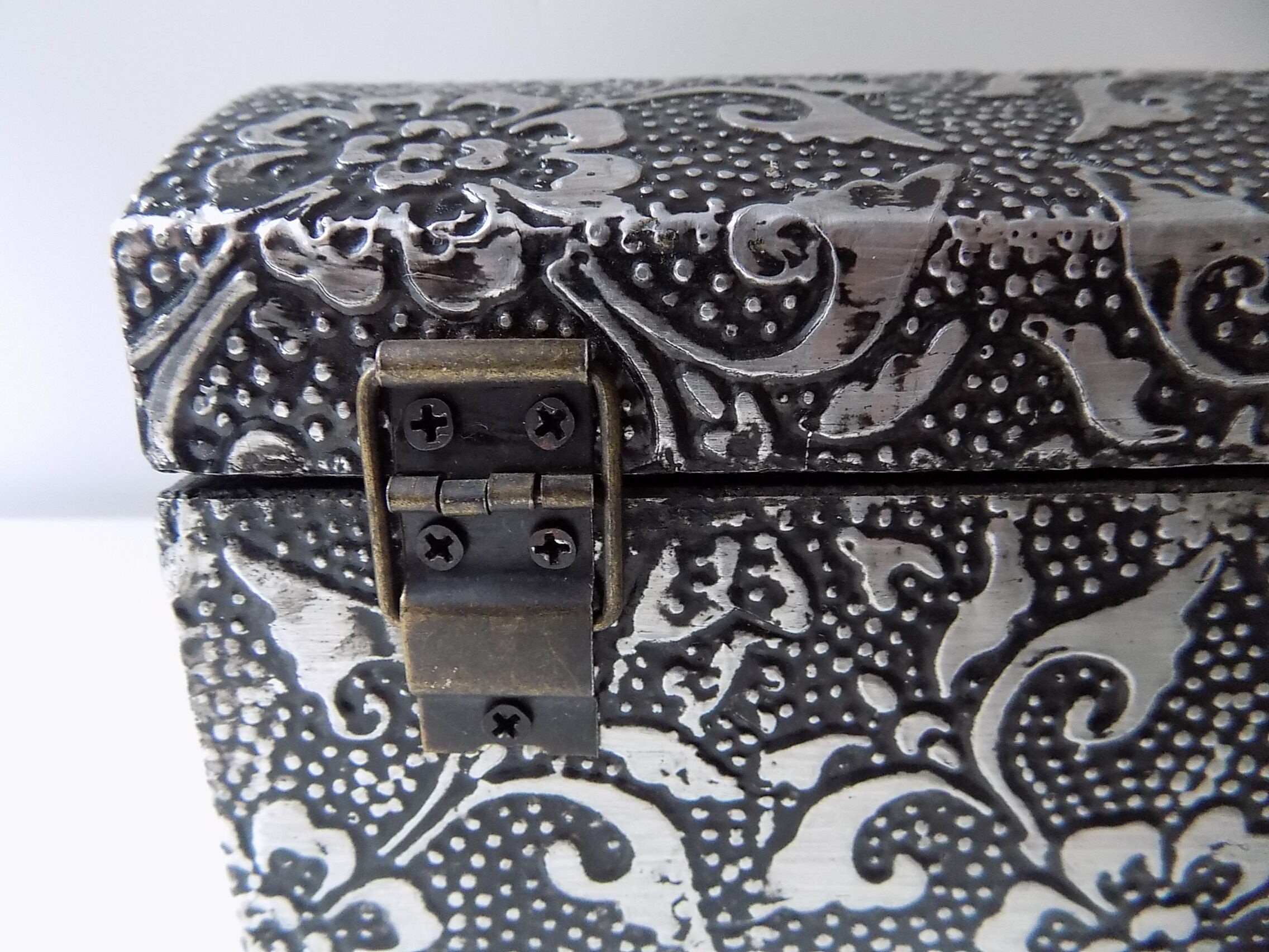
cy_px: 476
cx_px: 634
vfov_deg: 58.9
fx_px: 843
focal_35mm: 23
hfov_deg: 73.9
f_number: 3.1
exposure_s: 1/30
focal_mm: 4
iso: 400
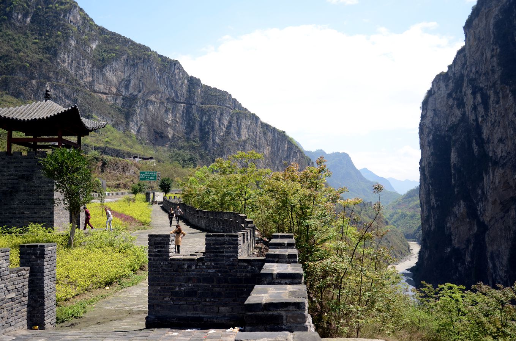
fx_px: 472
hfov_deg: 57.3
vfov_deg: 39.8
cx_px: 258
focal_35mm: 33
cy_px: 170
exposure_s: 1/640
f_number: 4.5
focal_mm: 22
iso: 200
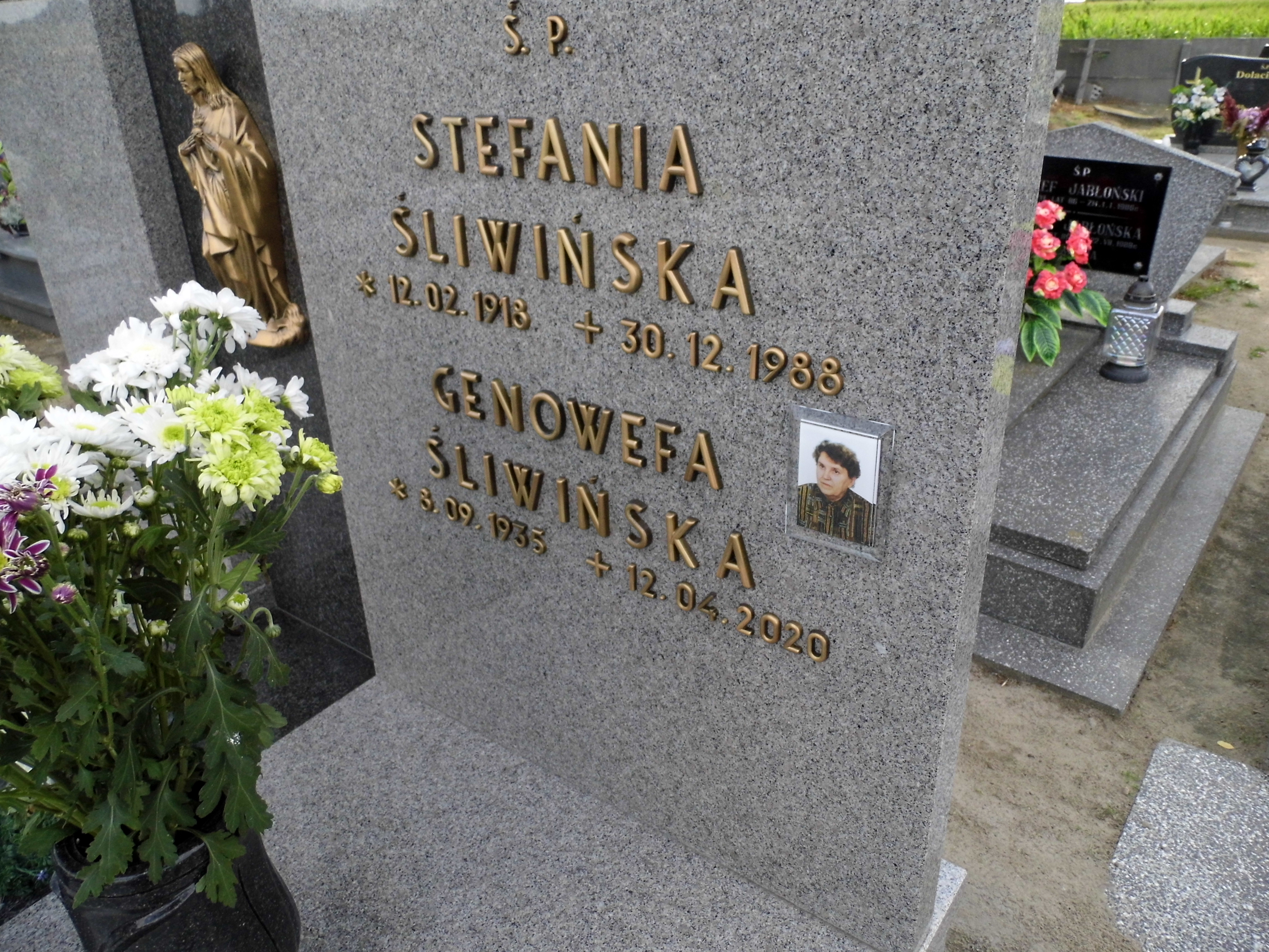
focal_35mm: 25
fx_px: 916
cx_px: 634
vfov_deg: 54.9
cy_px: 476
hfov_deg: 69.4
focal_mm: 4.5
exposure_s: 1/320
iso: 100
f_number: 3.1
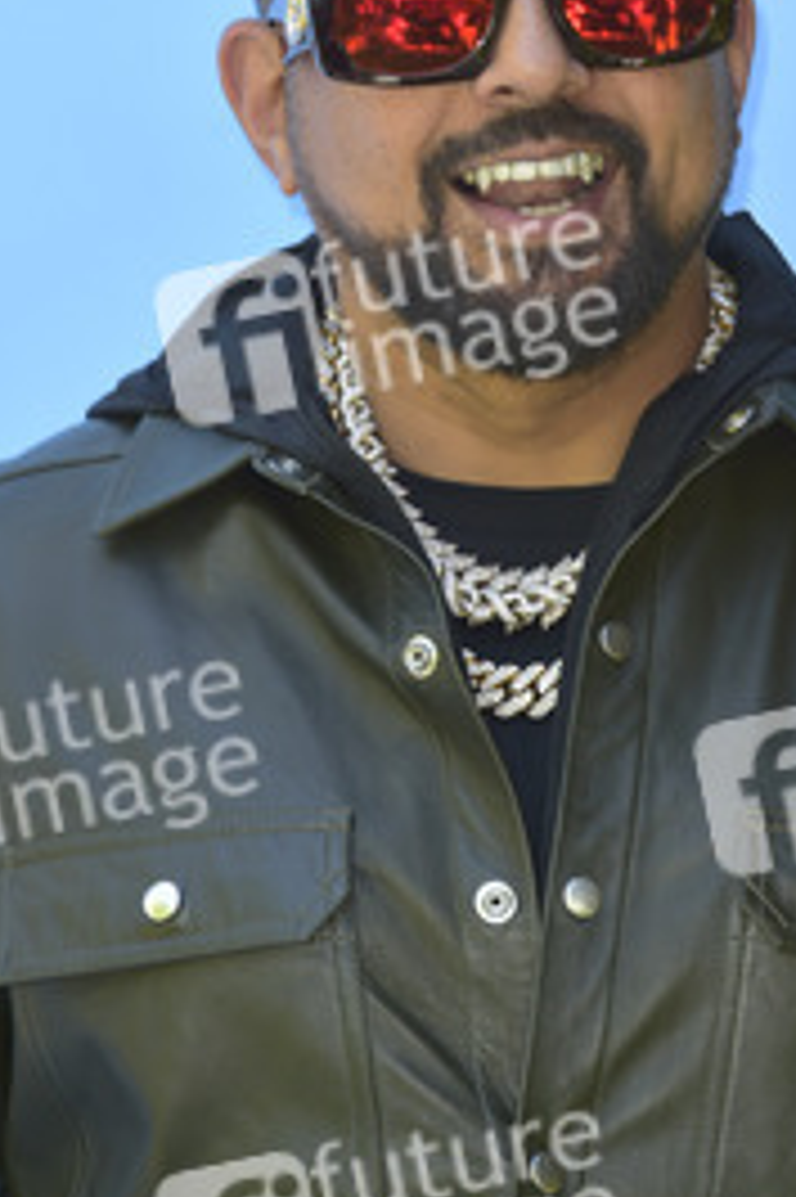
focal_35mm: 376
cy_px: 544
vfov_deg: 5.5
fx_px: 12486
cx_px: 519
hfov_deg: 3.7
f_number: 6.3
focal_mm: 250
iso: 320
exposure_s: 1/250
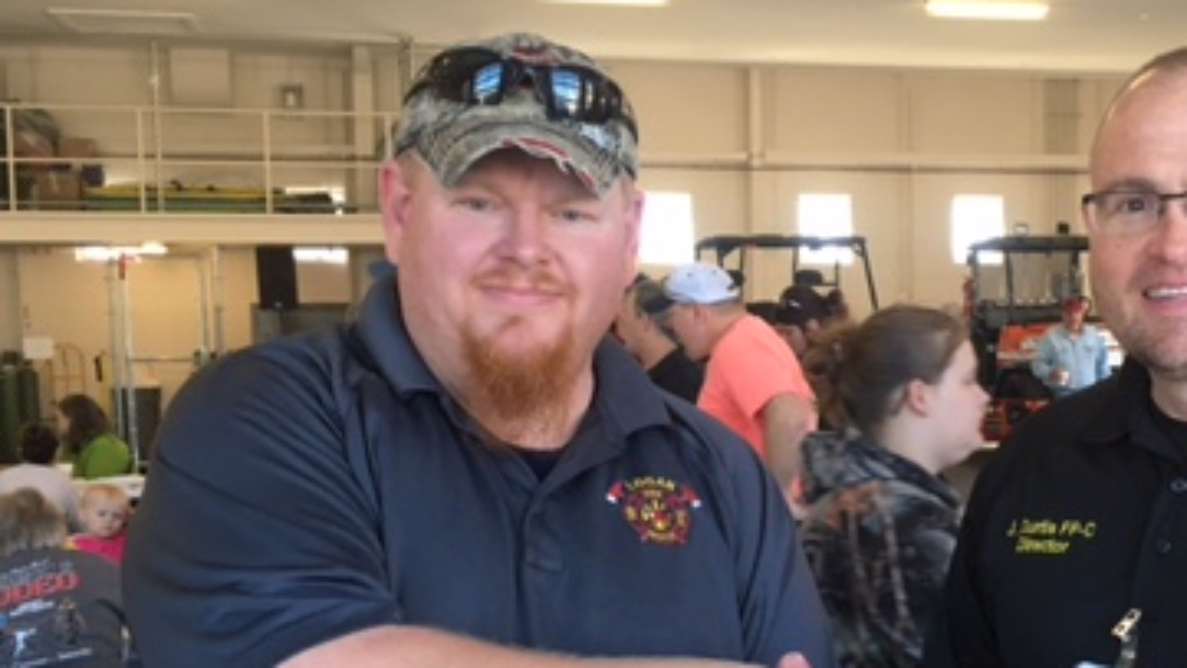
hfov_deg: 36.5
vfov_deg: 21.3
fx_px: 1762
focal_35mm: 56
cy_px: 503
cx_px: 871
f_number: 2.2
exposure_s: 1/30
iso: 40
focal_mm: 4.15
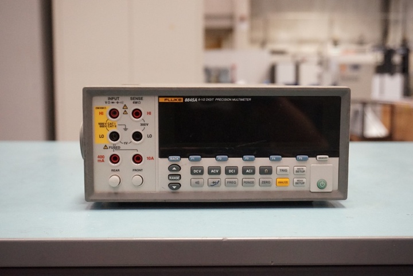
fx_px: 499
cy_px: 138
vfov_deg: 30.8
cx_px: 206
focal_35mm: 44
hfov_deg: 45.0
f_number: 4.5
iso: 3200
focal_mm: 29
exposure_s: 1/125
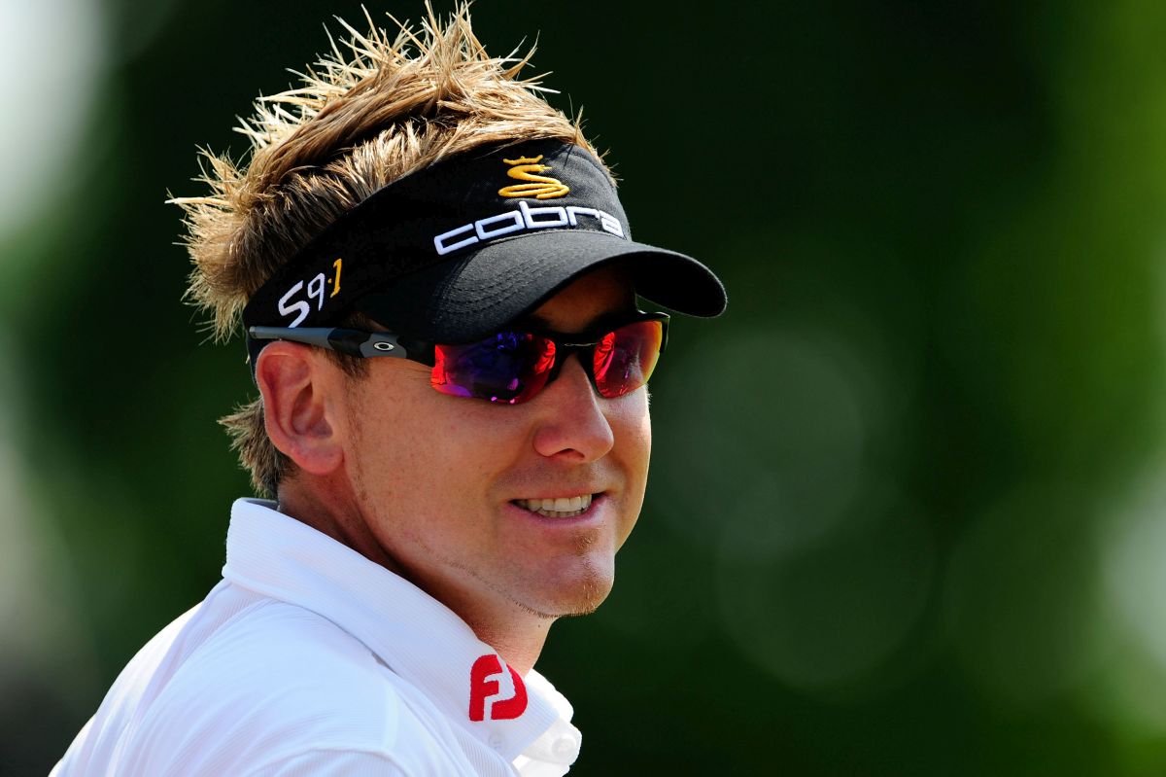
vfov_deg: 2.3
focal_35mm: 600
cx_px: 583
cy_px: 388
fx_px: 19424
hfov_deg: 3.4
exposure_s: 1/800
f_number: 5
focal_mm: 600
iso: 320
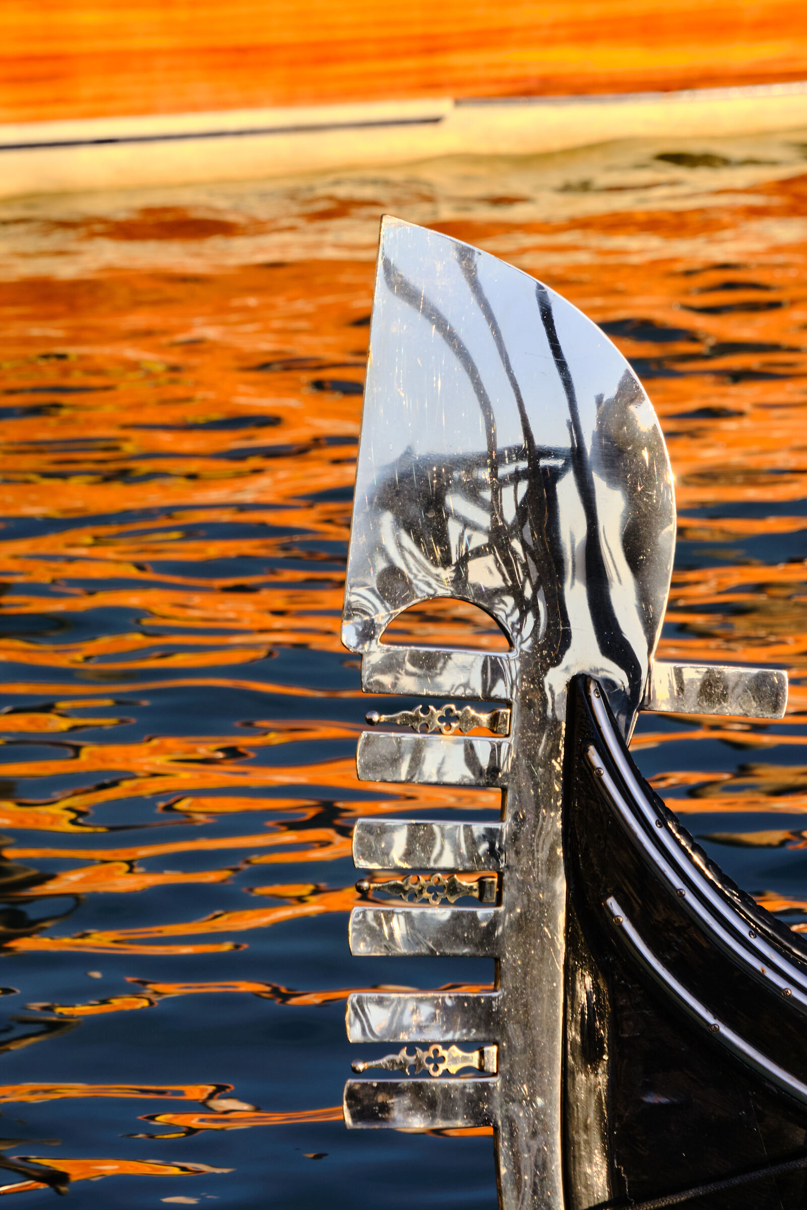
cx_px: 404
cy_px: 605
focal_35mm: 300
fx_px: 10087
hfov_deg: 4.6
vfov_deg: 6.9
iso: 400
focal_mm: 200
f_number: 13
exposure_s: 1/150
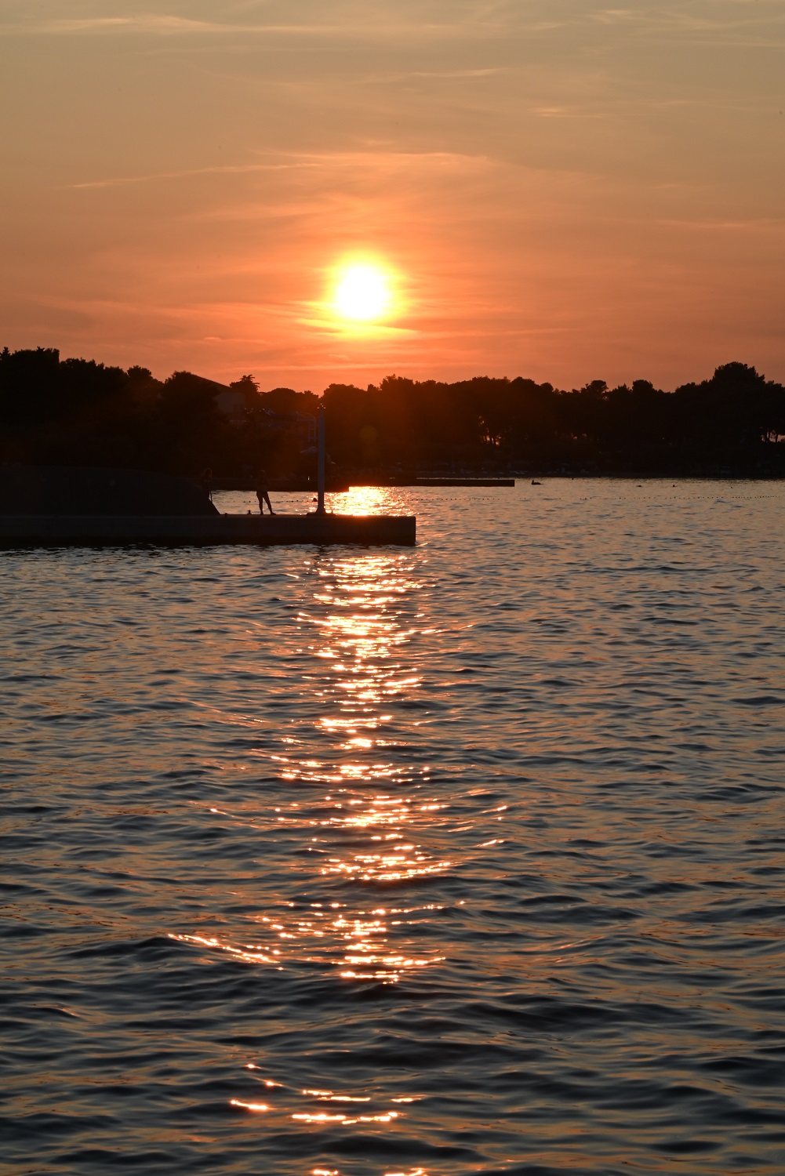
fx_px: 3595
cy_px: 588
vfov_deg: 18.6
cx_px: 392
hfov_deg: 12.5
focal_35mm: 110
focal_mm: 110
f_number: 29
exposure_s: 1/125
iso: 250
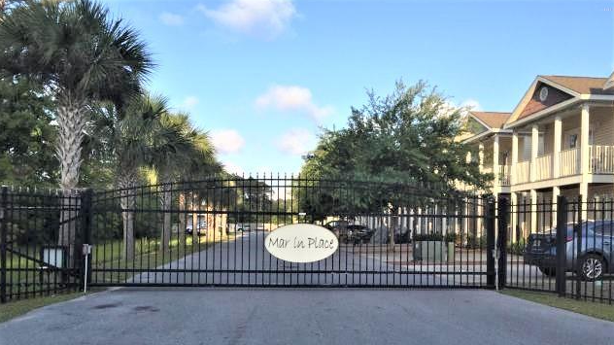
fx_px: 521
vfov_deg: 36.3
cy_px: 228
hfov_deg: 61.0
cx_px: 308
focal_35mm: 32
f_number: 2.2
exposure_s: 1/860
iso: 32
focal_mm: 4.15
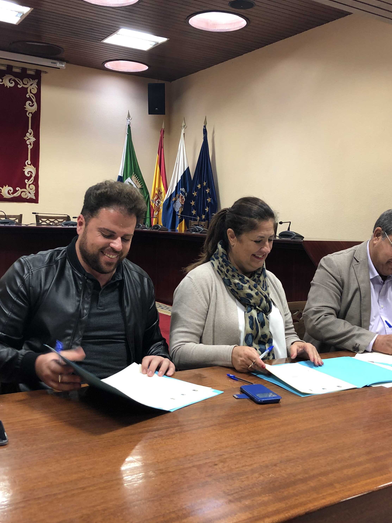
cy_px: 258
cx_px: 214
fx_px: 574
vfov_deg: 49.0
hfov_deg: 37.7
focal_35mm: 38
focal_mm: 3.99
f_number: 1.8
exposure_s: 1/20
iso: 32
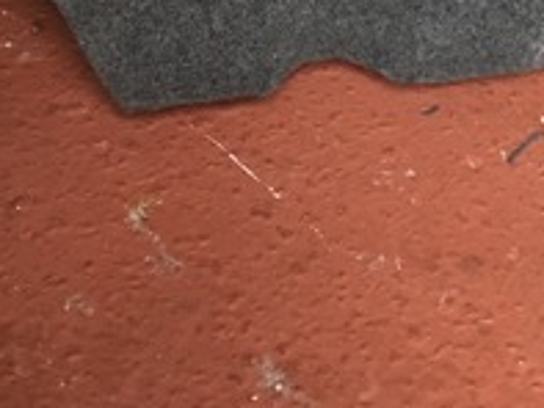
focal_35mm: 94
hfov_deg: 20.8
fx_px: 1478
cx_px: 342
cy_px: -187
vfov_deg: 14.7
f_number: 2.2
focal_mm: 4.15
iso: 80
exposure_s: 1/10
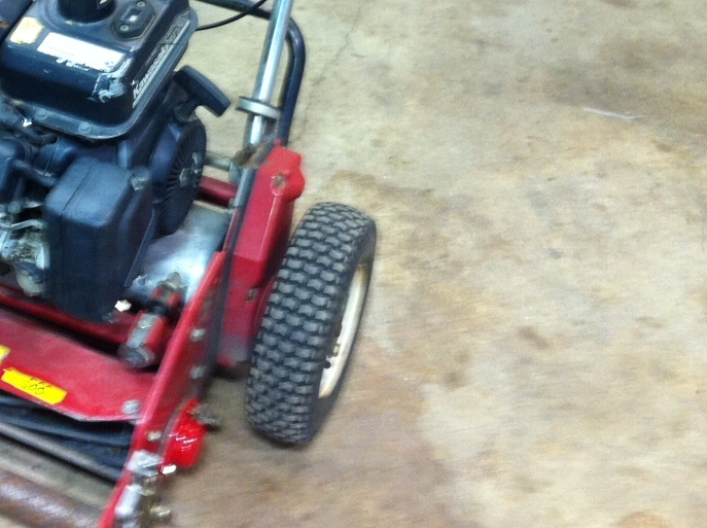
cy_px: 49
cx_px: 123
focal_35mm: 66
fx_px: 1346
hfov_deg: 28.7
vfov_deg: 21.7
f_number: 2.8
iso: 125
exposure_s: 1/15
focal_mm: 3.85
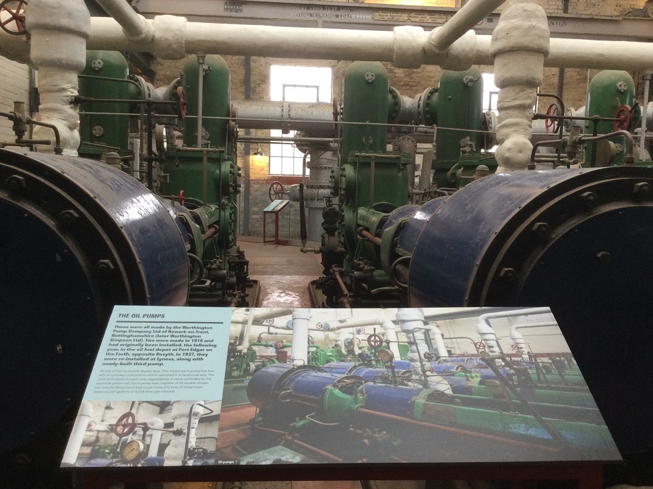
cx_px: 334
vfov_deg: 44.1
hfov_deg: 56.8
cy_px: 247
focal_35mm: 32
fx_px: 603
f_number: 2.4
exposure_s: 1/33
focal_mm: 3.3
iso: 64
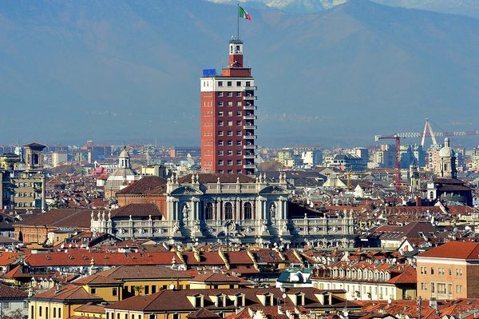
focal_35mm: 340
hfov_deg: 6.1
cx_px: 240
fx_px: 4520
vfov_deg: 4.0
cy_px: 160
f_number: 9
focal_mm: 340
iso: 200
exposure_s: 1/250
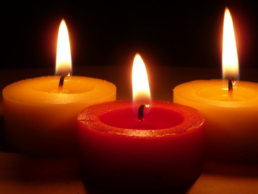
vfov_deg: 19.6
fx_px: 559
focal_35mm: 75
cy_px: 97
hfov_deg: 26.0
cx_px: 129
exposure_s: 1/30
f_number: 4.2
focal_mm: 8.2
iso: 125
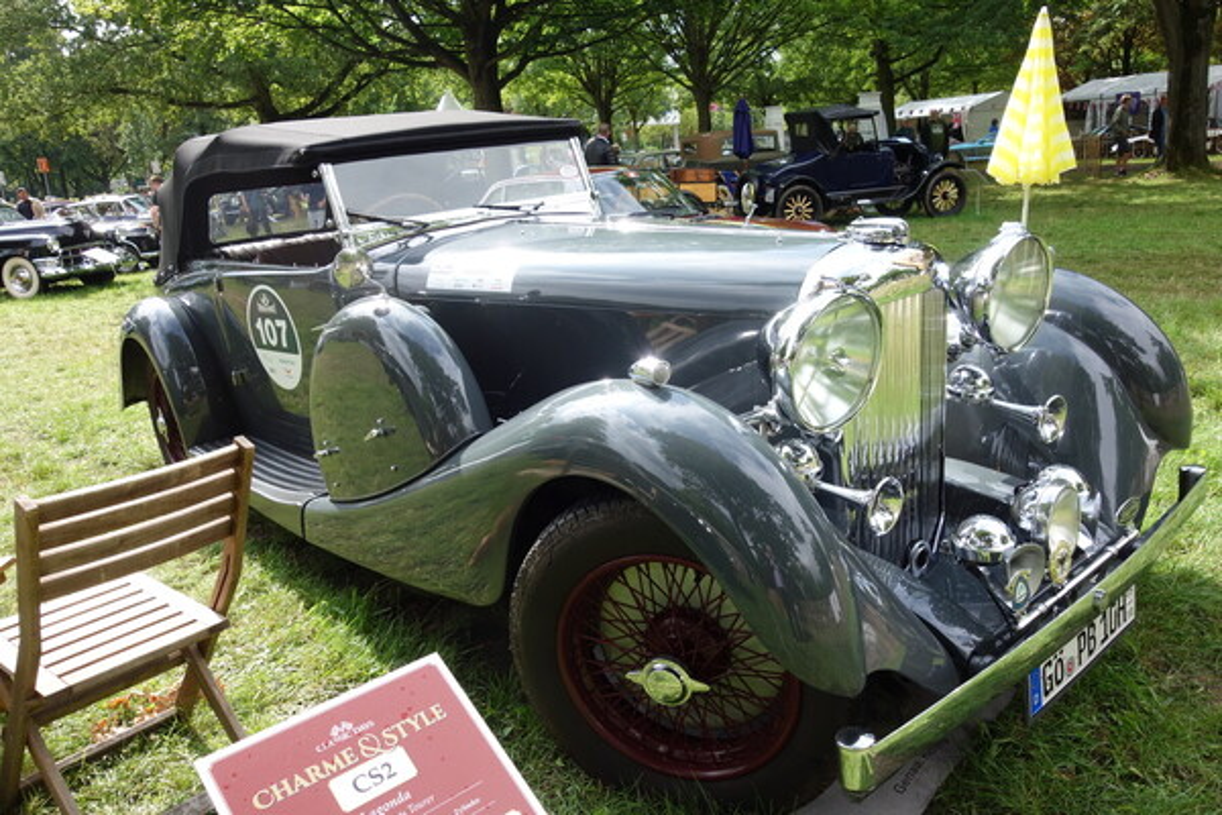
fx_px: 950
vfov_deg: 46.4
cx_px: 611
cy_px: 408
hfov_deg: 65.5
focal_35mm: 28
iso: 125
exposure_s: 1/200
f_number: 5.6
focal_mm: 10.4
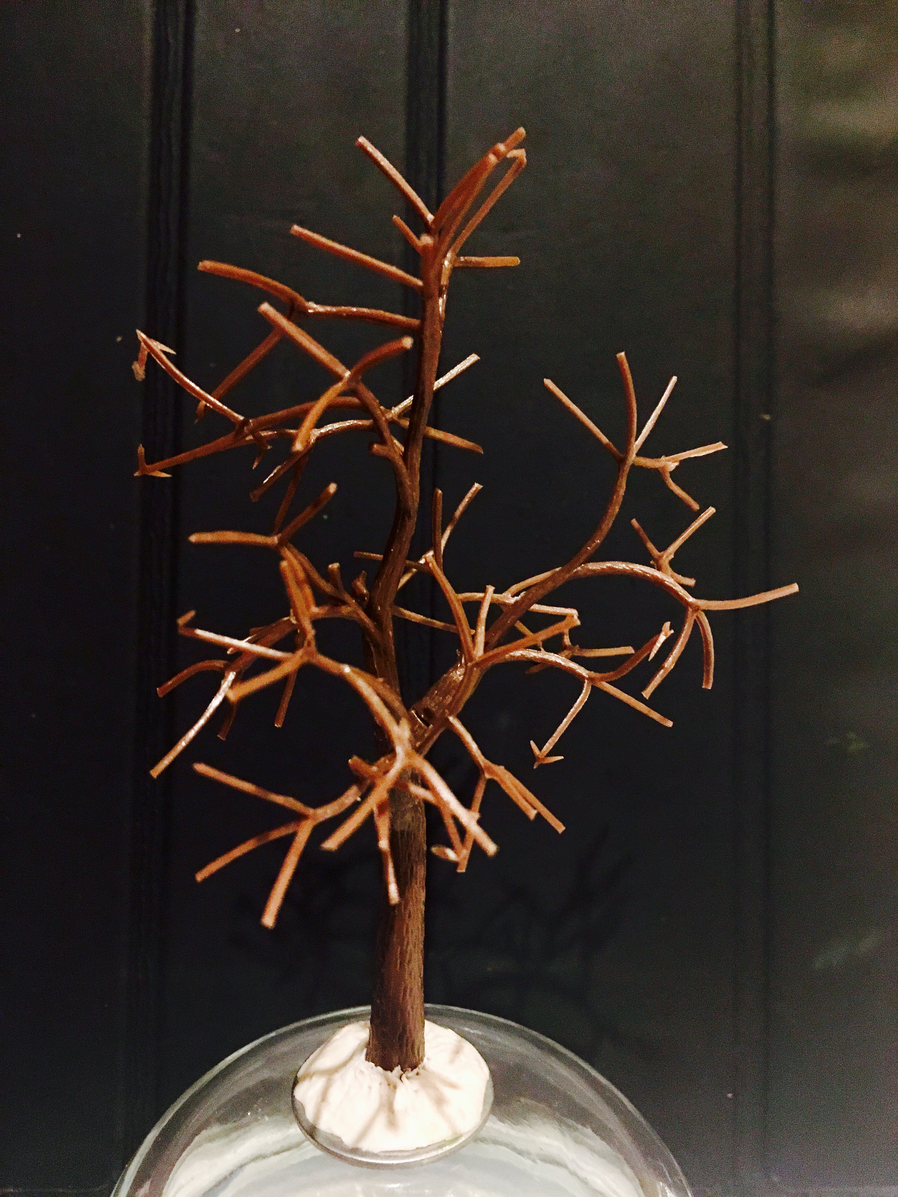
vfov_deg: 61.7
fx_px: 1003
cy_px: 598
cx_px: 449
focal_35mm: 29
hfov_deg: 48.2
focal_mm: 4.15
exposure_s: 1/20
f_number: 2.2
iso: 200
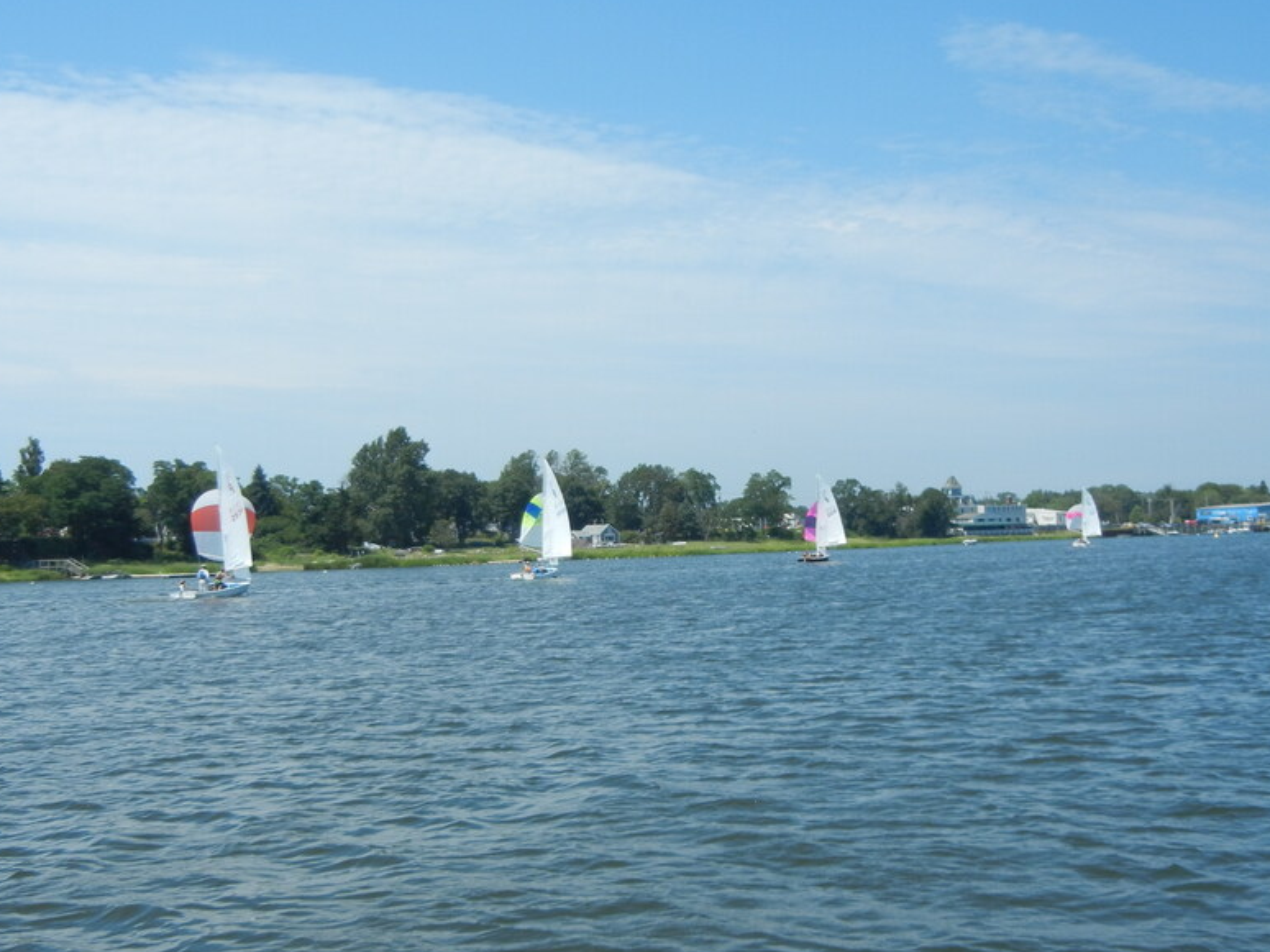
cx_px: 632
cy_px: 581
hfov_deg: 42.1
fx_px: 1650
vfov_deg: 32.1
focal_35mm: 45
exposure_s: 1/382
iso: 160
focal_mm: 6.2
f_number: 7.2
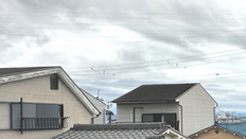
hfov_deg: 30.2
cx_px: 351
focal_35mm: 46
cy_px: 113
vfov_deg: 25.6
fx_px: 300
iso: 50
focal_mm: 2.22
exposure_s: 1/5814
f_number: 2.2
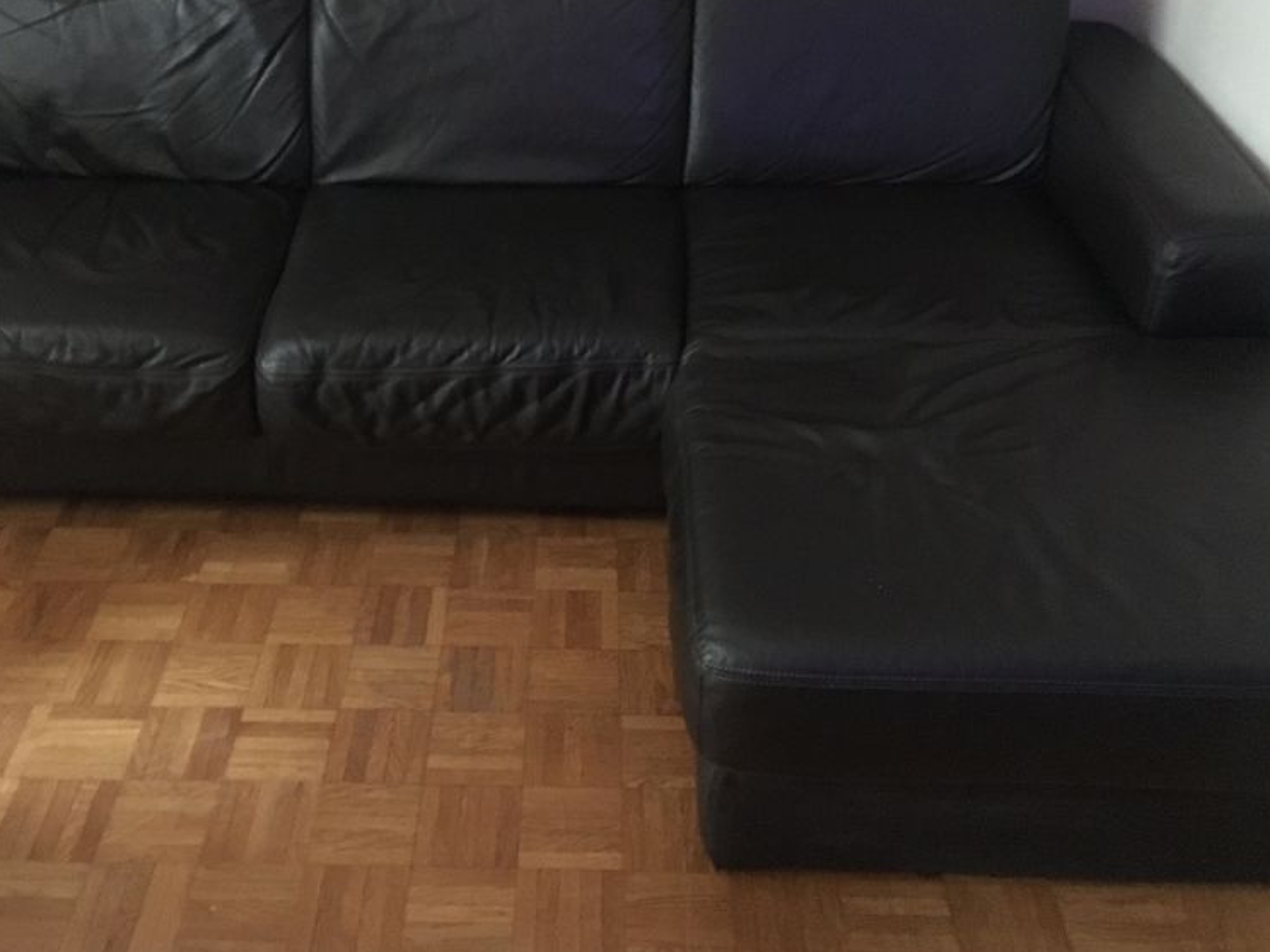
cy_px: 351
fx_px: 1431
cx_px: 584
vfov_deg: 36.6
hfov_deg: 47.8
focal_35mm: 39
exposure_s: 1/17
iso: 640
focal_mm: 4.15
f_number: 2.2
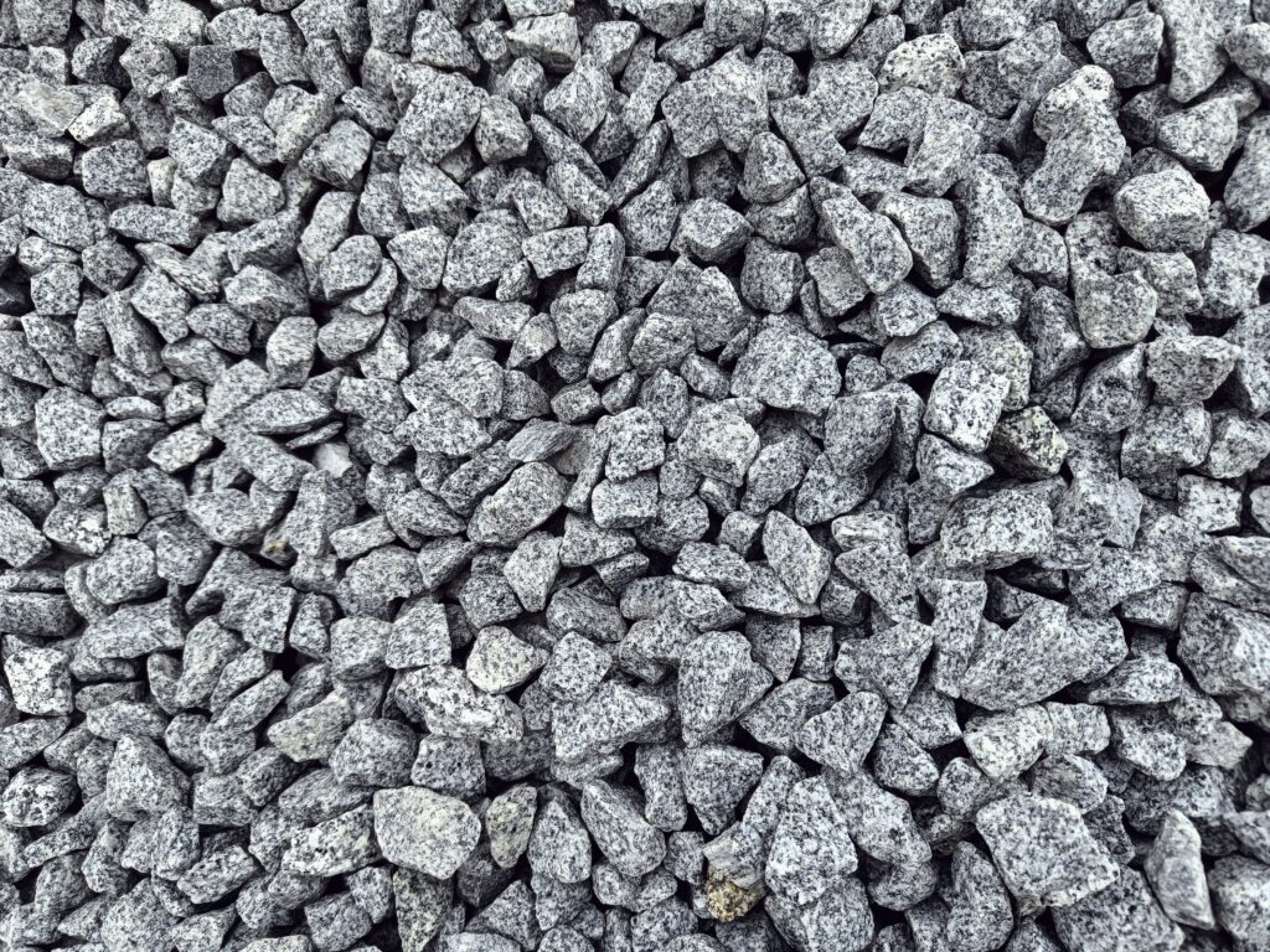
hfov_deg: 71.6
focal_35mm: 24
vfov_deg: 56.8
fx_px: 881
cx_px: 635
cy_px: 476
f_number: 1.8
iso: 50
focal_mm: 5.59
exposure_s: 1/400
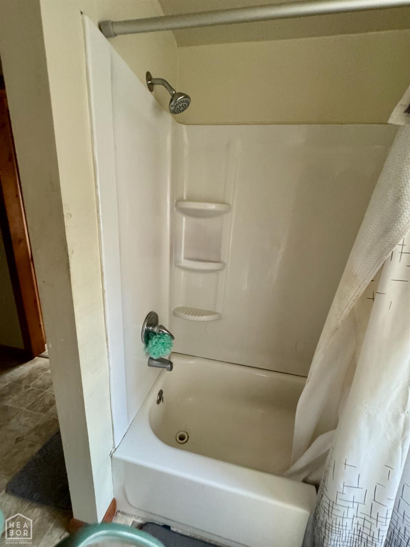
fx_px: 221
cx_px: 205
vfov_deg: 102.1
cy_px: 274
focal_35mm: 14
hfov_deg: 85.7
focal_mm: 2.22
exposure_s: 1/60
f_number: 2.2
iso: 800
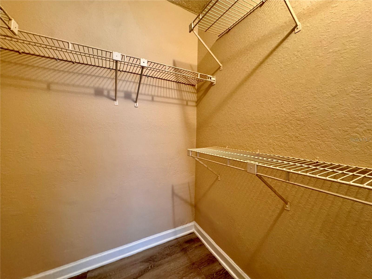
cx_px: 186
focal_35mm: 14
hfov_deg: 102.1
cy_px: 140
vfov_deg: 85.7
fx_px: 150
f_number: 2.2
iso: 1000
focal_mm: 2.22
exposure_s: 1/60
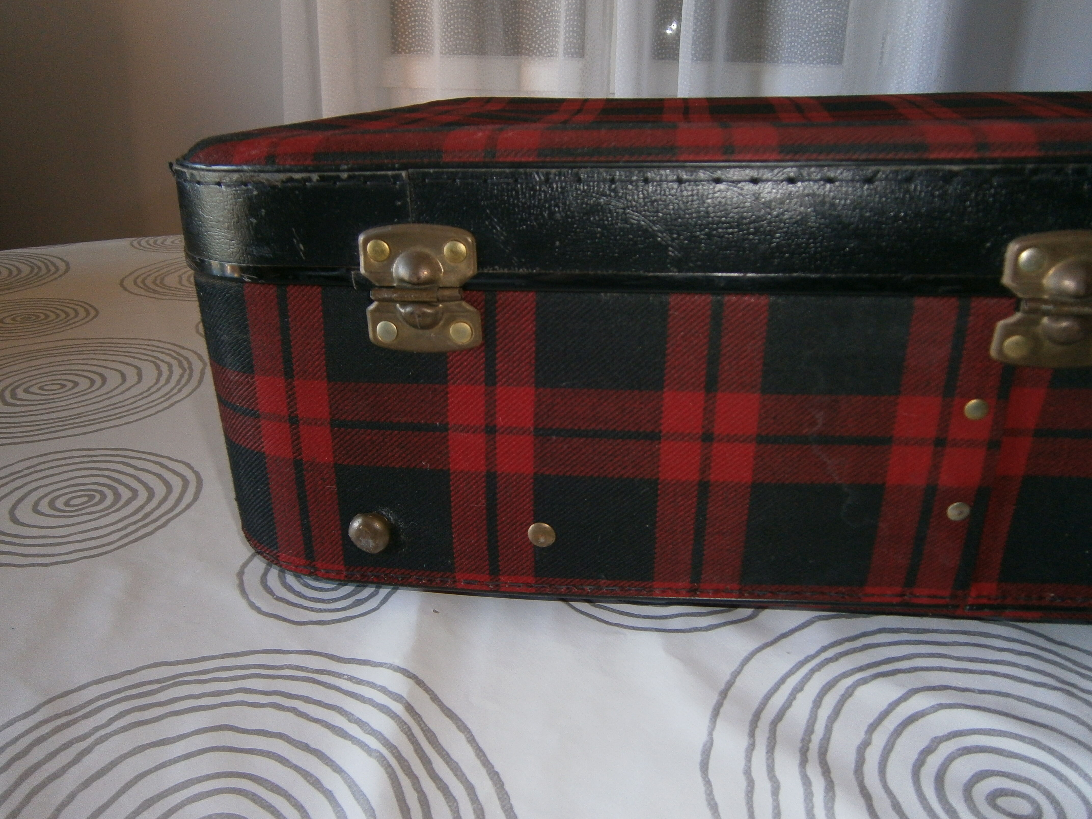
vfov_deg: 53.1
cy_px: 410
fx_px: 820
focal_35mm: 26
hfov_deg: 67.3
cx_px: 546
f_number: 2.8
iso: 125
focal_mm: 4.7
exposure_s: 1/30
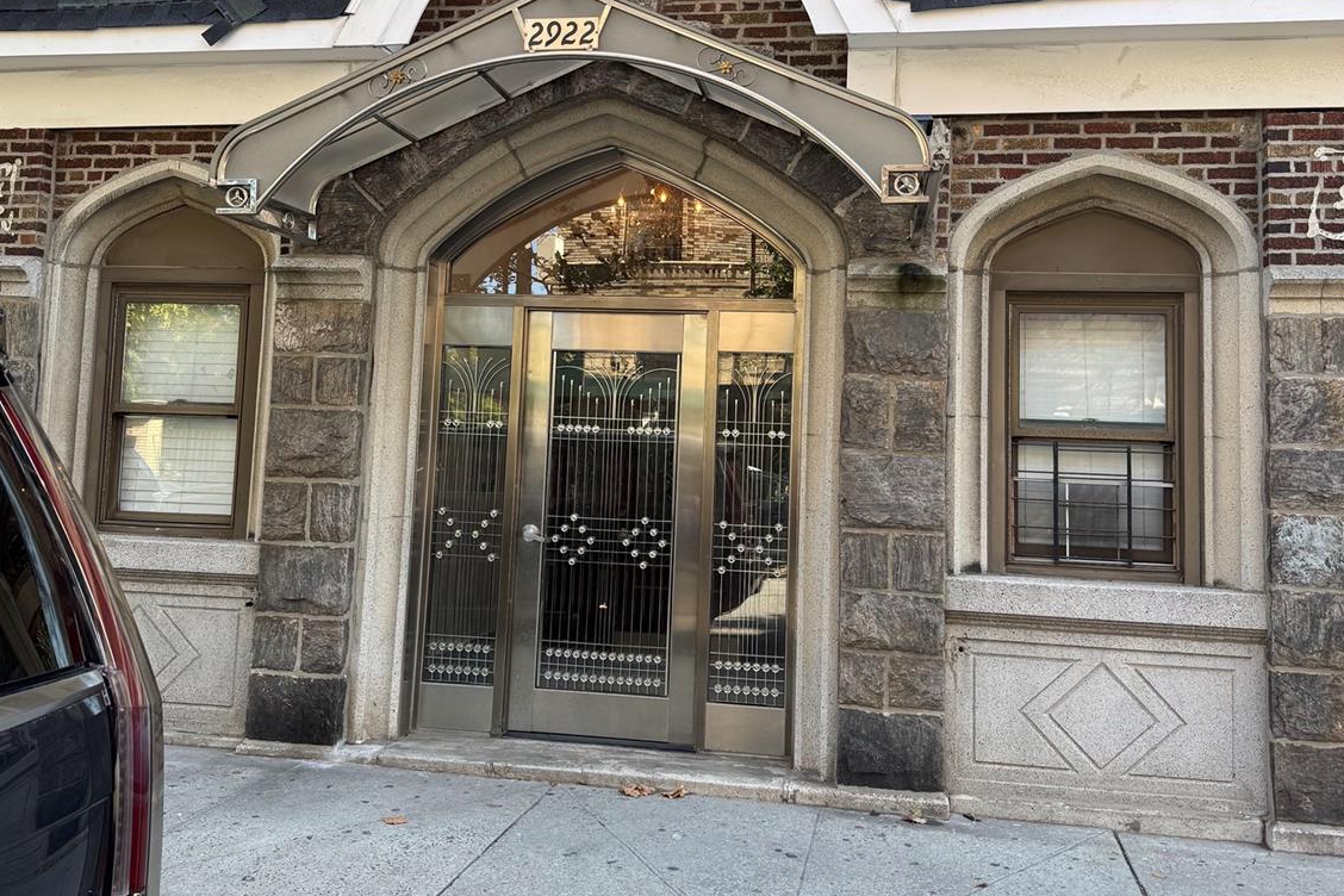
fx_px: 1269
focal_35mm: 34
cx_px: 665
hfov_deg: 55.8
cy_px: 351
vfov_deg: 38.7
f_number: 1.78
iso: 80
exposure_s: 1/364
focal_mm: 6.76
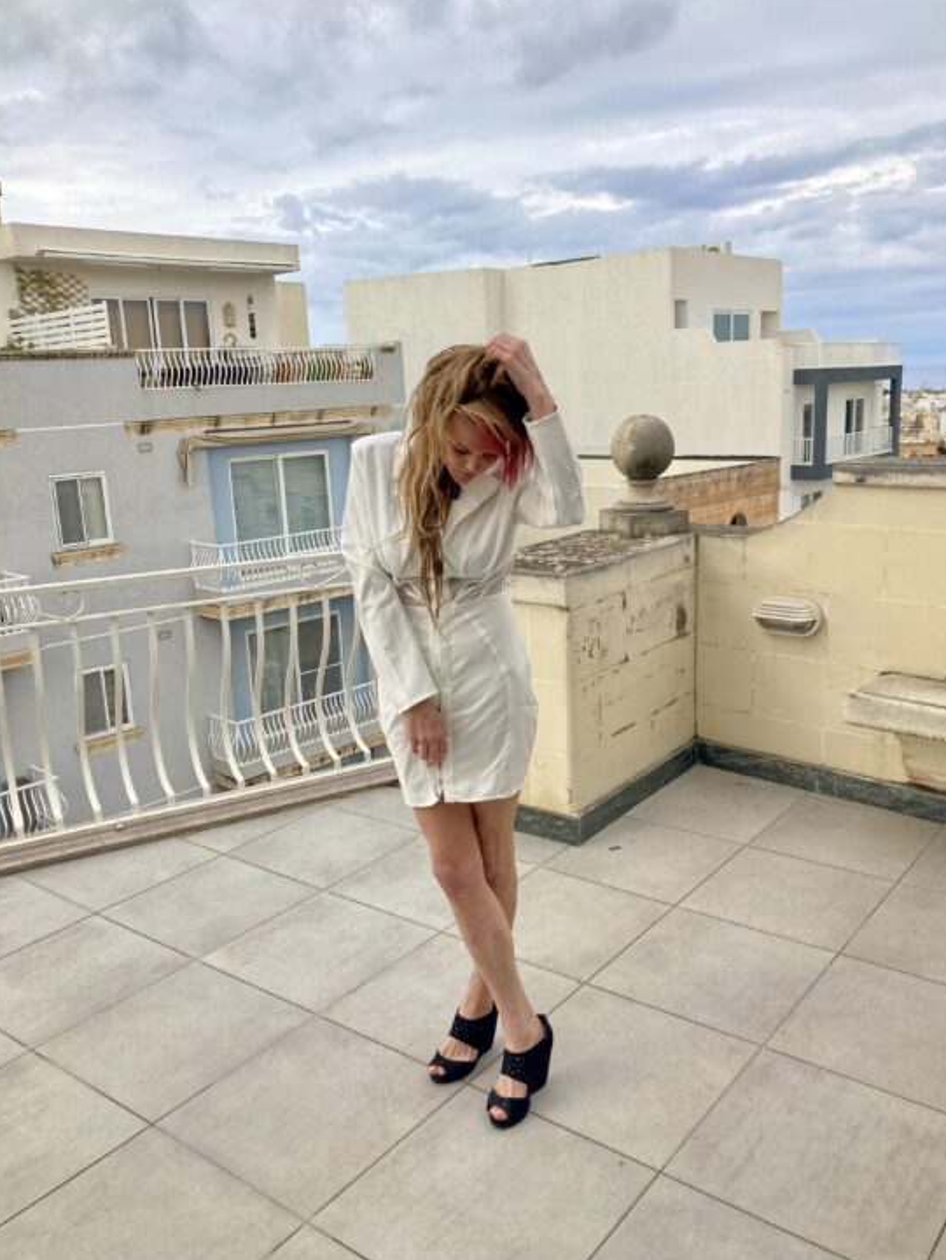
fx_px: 1056
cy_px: 618
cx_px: 483
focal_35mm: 29
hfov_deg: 48.2
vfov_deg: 61.6
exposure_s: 1/615
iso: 20
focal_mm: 3.99
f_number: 1.8
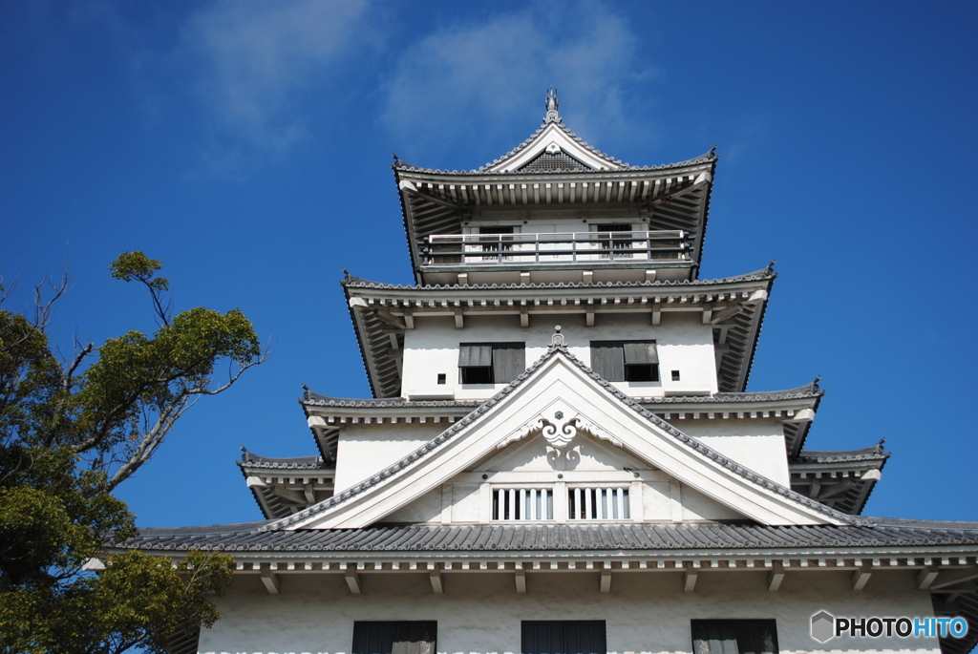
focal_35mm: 45
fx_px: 1224
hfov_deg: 43.6
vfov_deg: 29.9
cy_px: 327
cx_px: 489
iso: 100
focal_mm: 30
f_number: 4.5
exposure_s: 1/1250
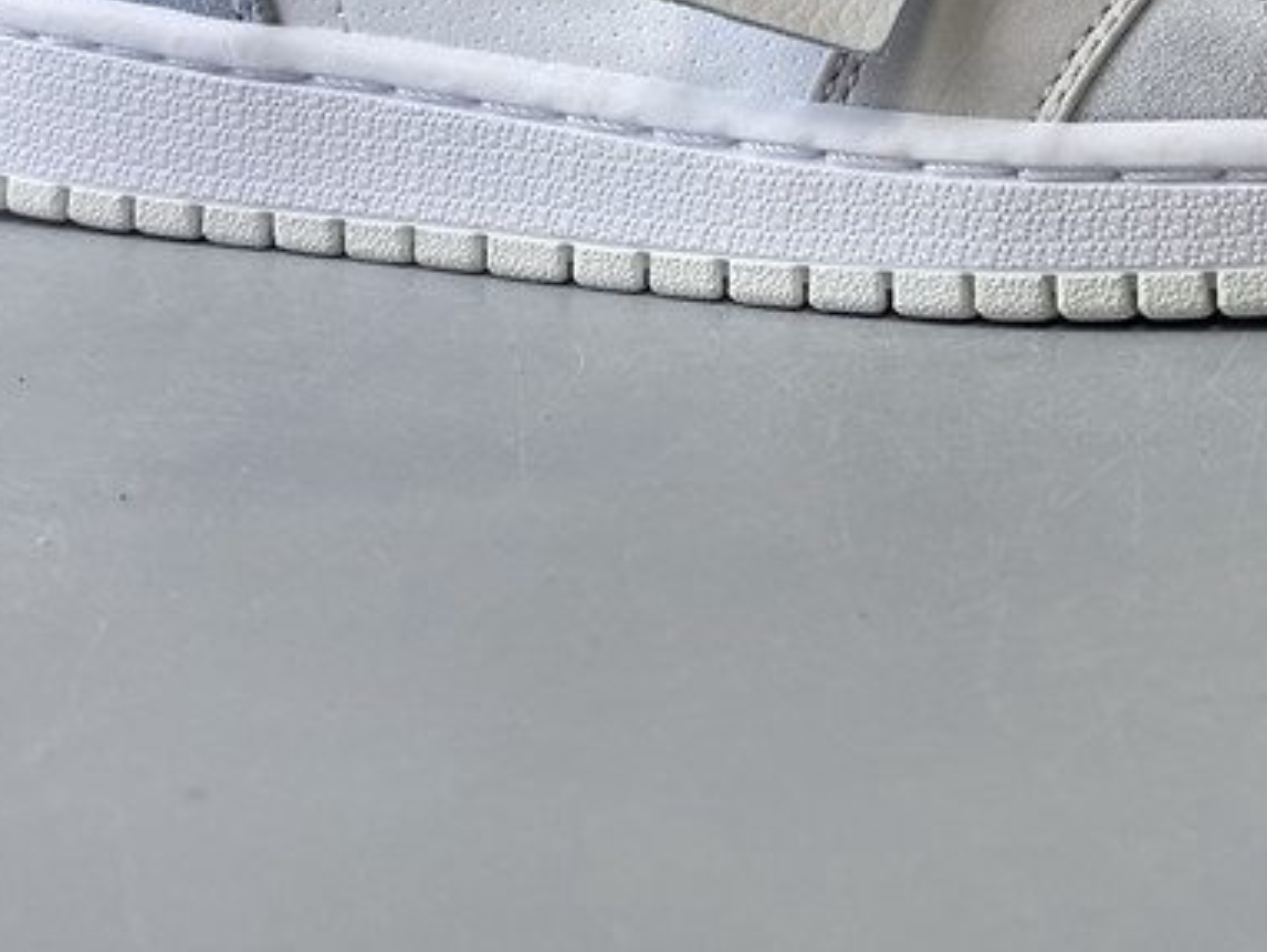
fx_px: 2490
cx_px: 1158
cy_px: -186
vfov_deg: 20.3
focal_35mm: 68
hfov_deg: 27.4
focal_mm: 4.25
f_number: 1.8
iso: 80
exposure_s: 1/100
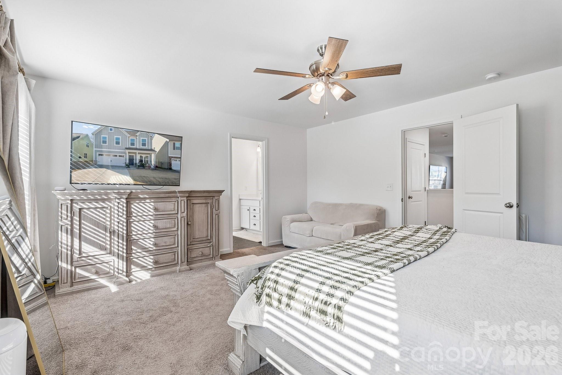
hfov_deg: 96.7
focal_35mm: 16
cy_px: 188
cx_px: 281
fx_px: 250
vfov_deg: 73.7
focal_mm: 16
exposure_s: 1/80
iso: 400
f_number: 8
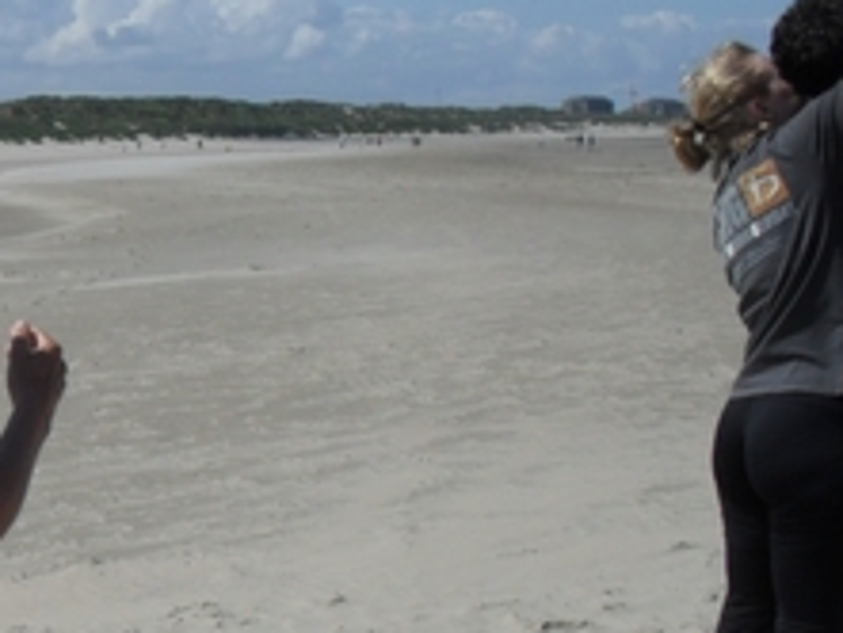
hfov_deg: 19.2
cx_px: -236
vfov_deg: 15.4
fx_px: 2315
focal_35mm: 95
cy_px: 530
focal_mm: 6.3
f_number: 8.4
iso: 100
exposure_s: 1/500
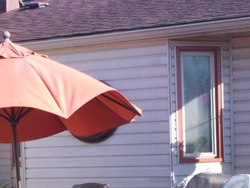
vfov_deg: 14.2
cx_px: 80
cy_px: 152
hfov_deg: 18.8
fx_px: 752
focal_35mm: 104
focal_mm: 6
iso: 100
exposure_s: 1/273
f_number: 4.5
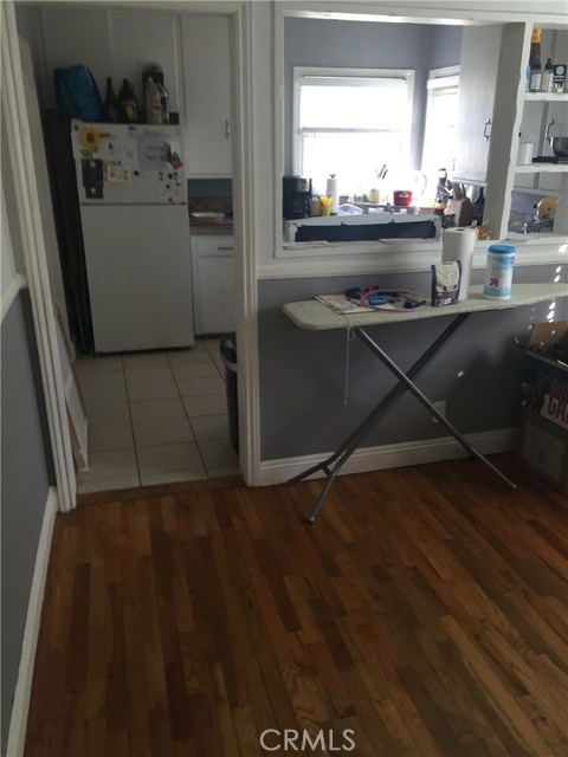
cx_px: 284
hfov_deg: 48.2
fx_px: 634
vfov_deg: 61.7
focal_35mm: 29
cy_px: 378
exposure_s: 1/30
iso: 80
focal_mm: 4.15
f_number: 2.2
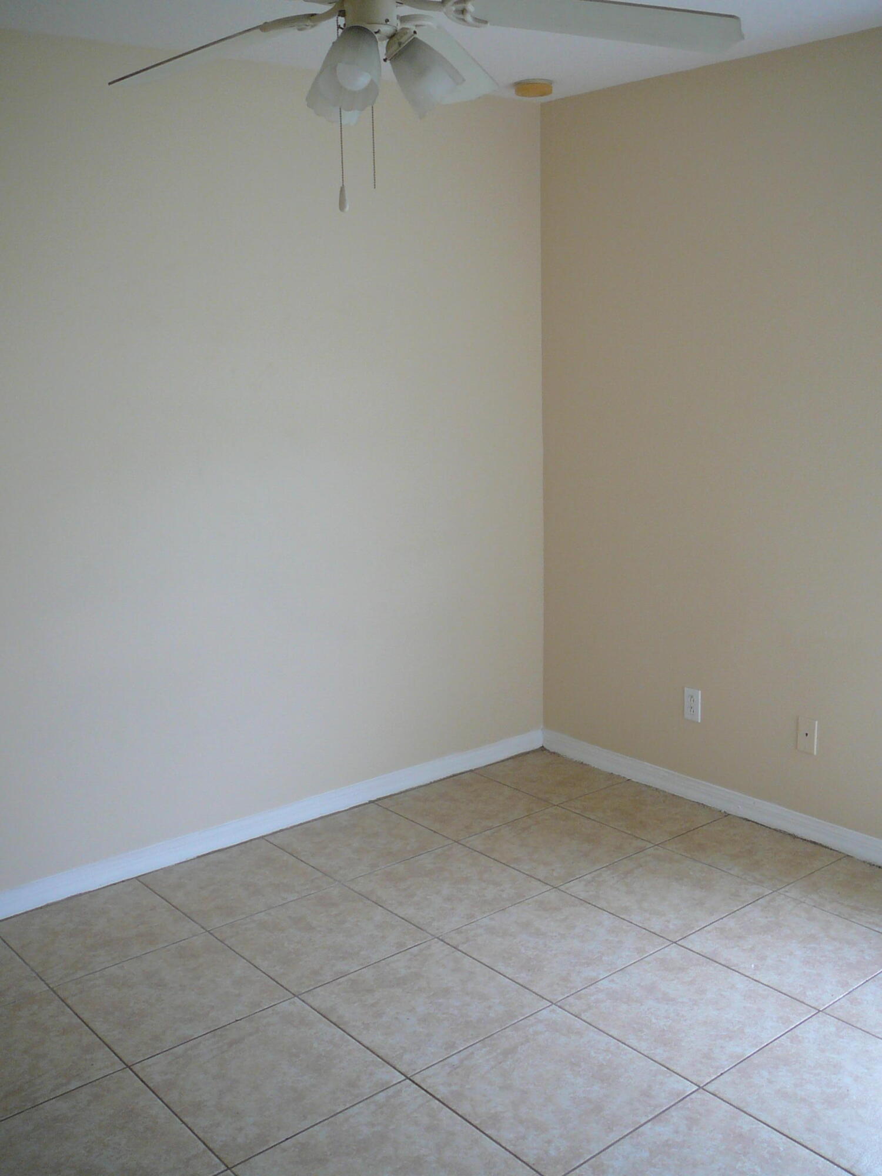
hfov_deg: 40.7
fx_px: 1189
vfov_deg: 52.6
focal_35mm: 35
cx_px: 441
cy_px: 588
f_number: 2.8
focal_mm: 5.2
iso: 100
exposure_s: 1/40
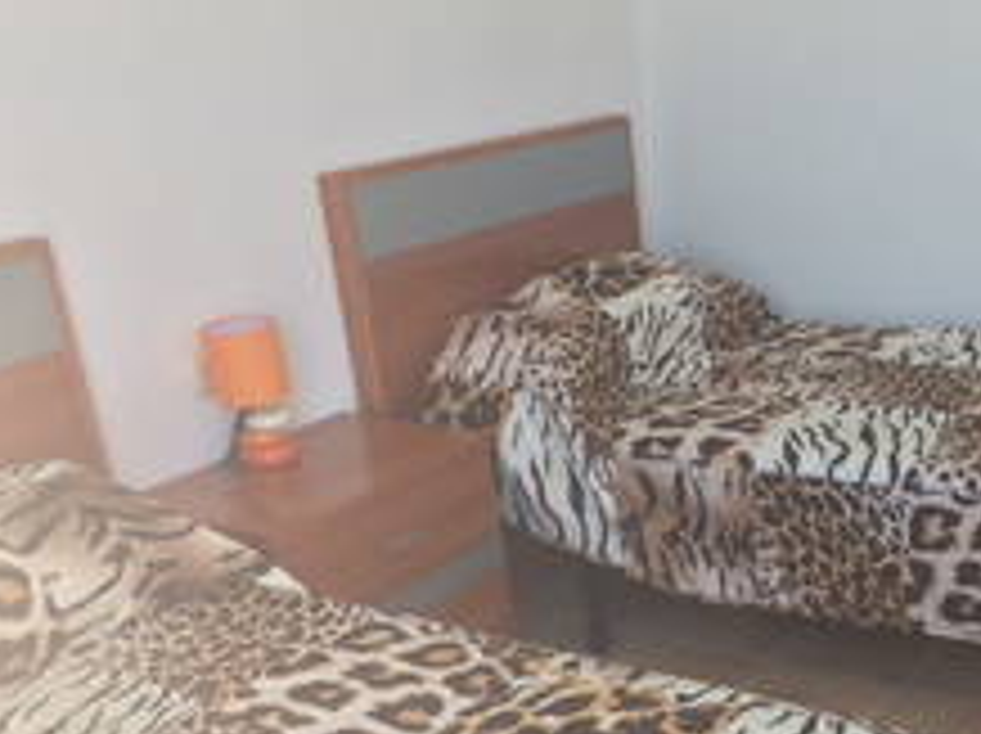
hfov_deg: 38.8
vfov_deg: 29.7
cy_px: 563
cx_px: 716
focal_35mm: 48
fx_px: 1359
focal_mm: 4.15
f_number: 2.2
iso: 32
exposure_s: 1/100
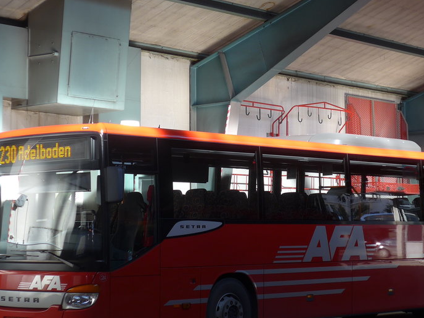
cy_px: 140
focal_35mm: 96
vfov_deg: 15.4
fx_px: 1176
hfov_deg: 20.4
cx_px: 237
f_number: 3.4
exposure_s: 1/125
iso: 80
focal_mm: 11.3
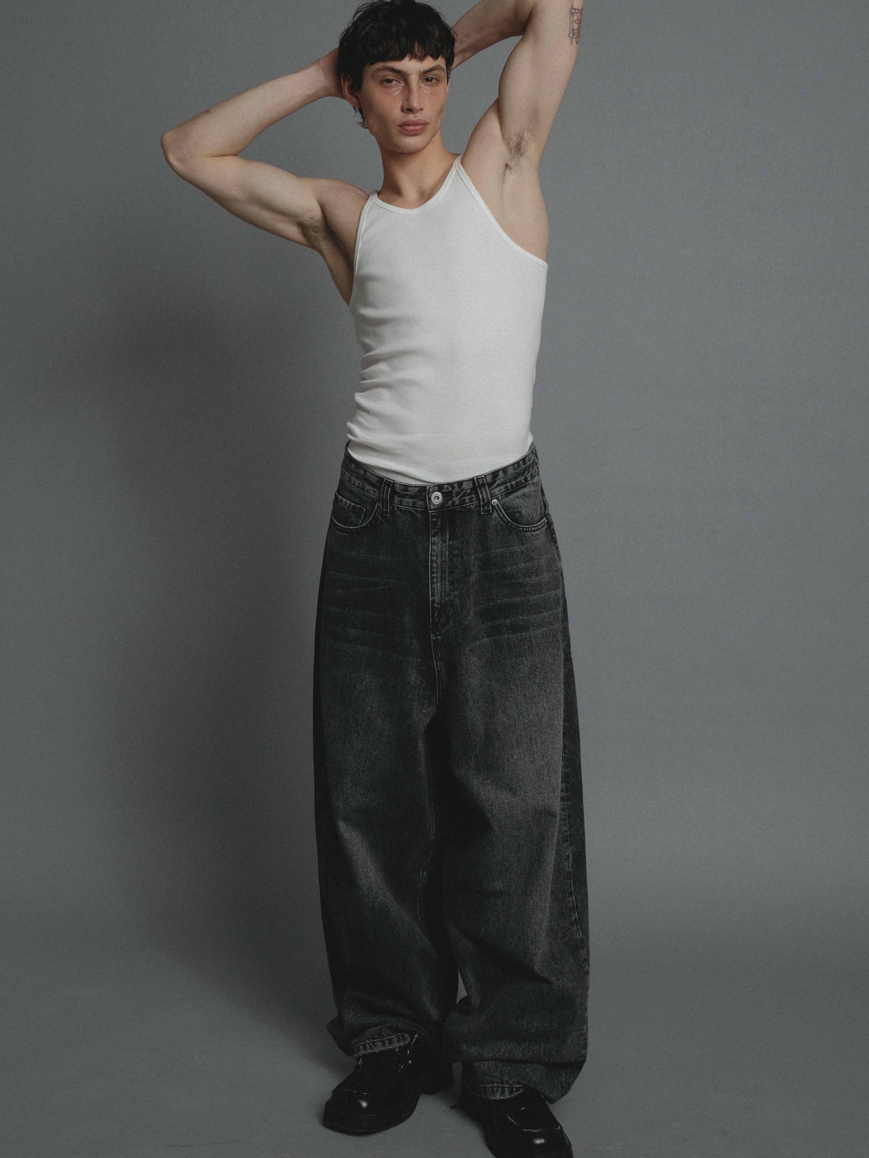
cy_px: 572
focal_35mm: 48
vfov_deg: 39.7
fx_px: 1607
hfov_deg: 30.3
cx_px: 437
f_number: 4.5
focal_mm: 29.2
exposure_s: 1/250
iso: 800
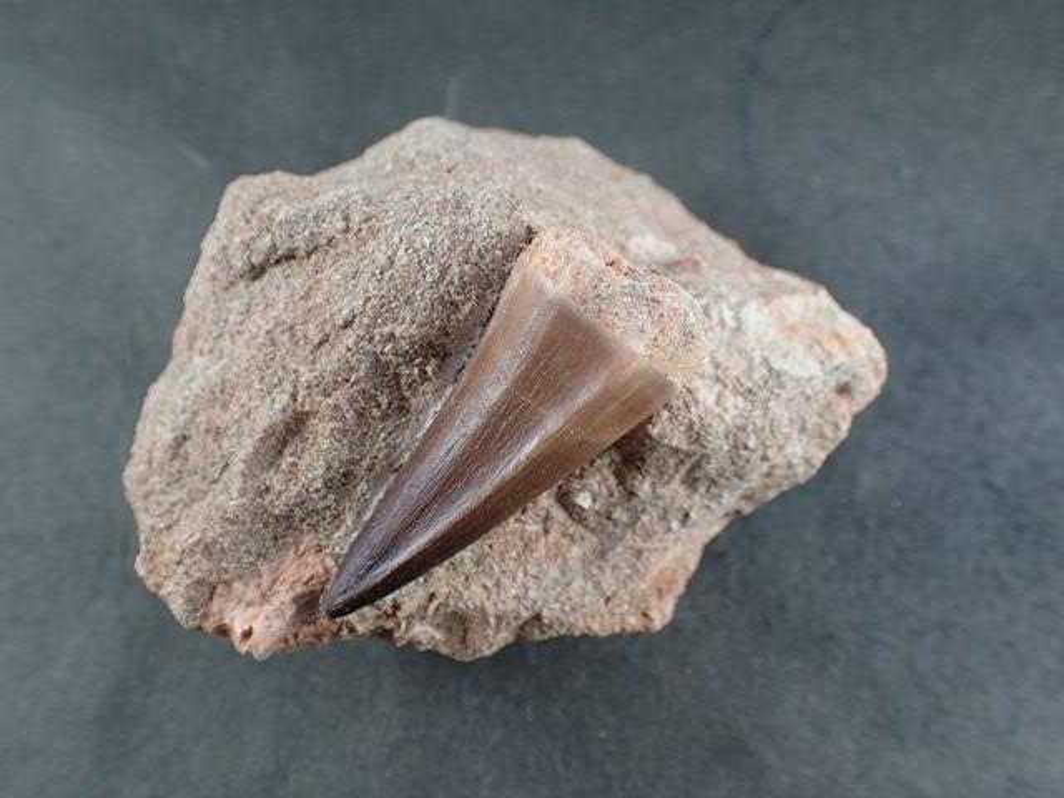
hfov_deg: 60.0
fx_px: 922
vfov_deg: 46.8
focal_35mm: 30
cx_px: 532
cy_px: 399
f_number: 2.3
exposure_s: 1/160
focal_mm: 5.5
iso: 100
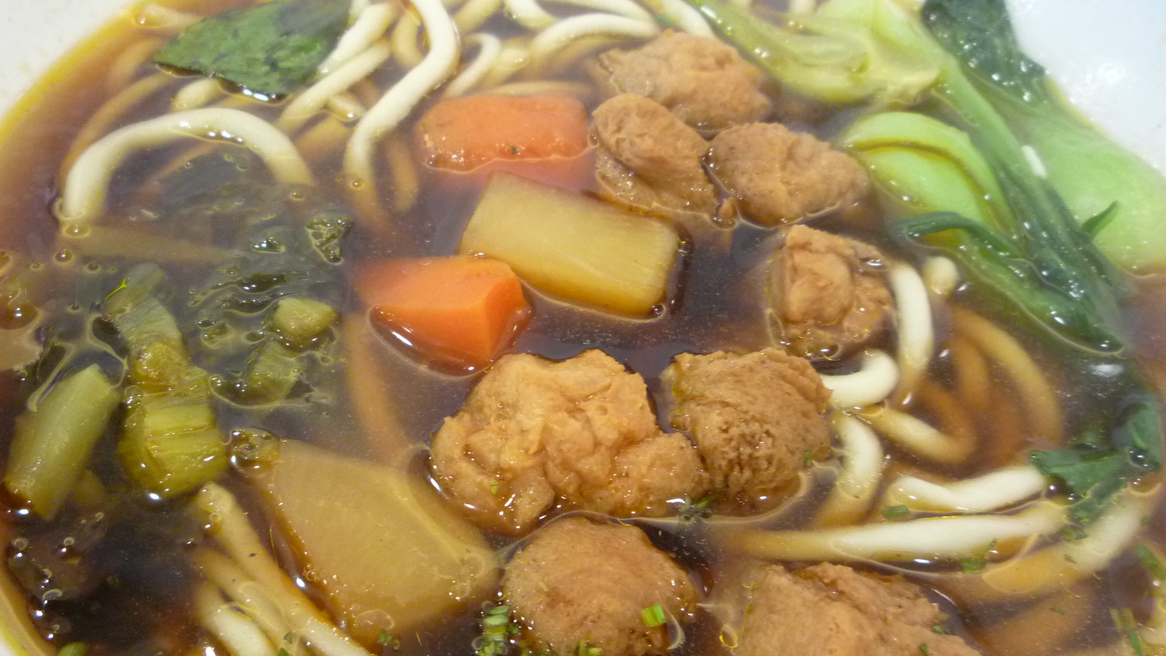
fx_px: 1020
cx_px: 587
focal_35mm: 33
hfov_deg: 59.5
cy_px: 377
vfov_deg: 35.6
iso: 400
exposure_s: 1/15
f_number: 3.3
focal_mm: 5.2
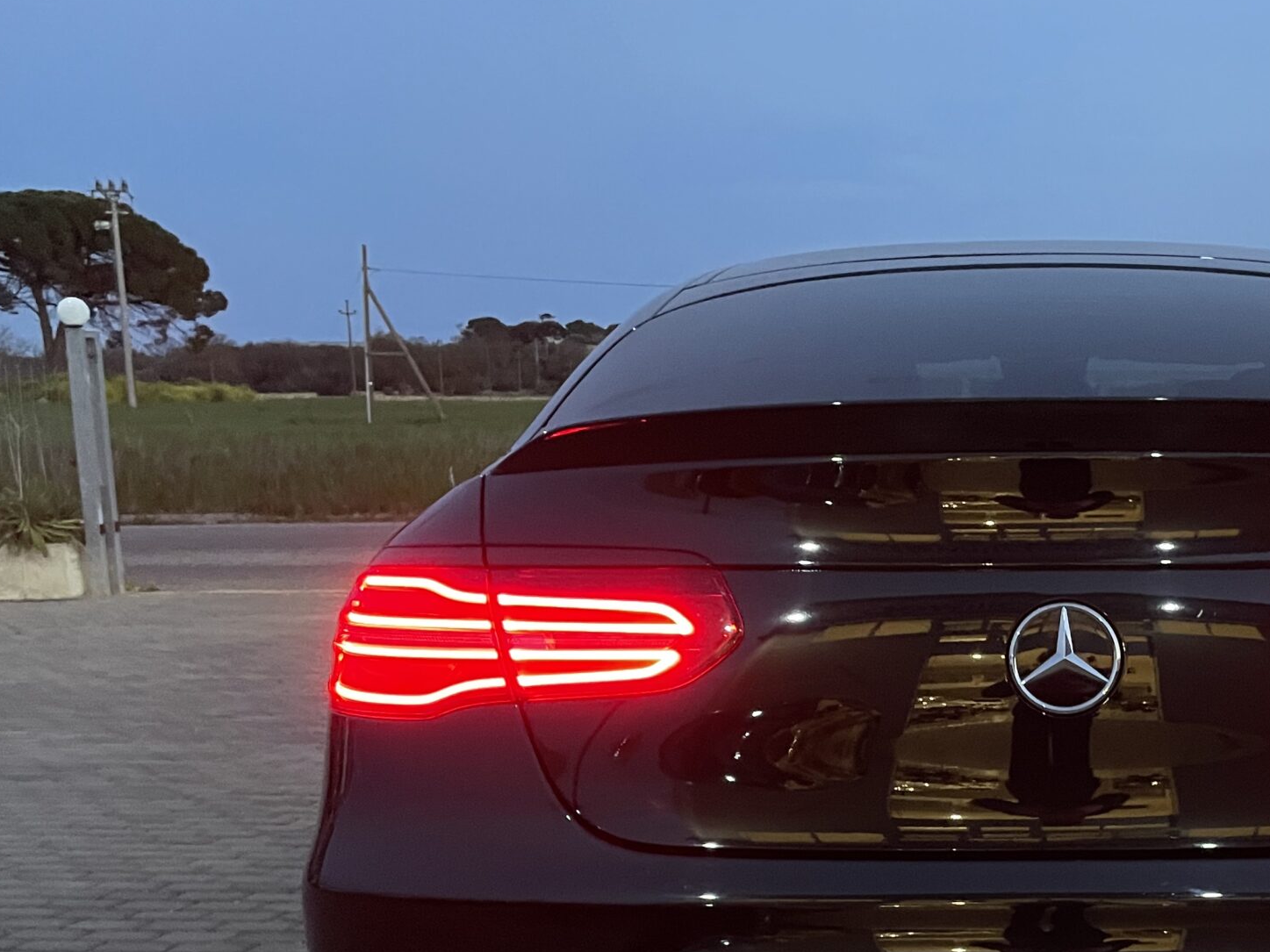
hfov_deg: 39.5
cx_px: 1030
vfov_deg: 30.7
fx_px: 1688
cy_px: 759
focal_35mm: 46
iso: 800
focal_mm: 4.2
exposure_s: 1/29
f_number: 1.6
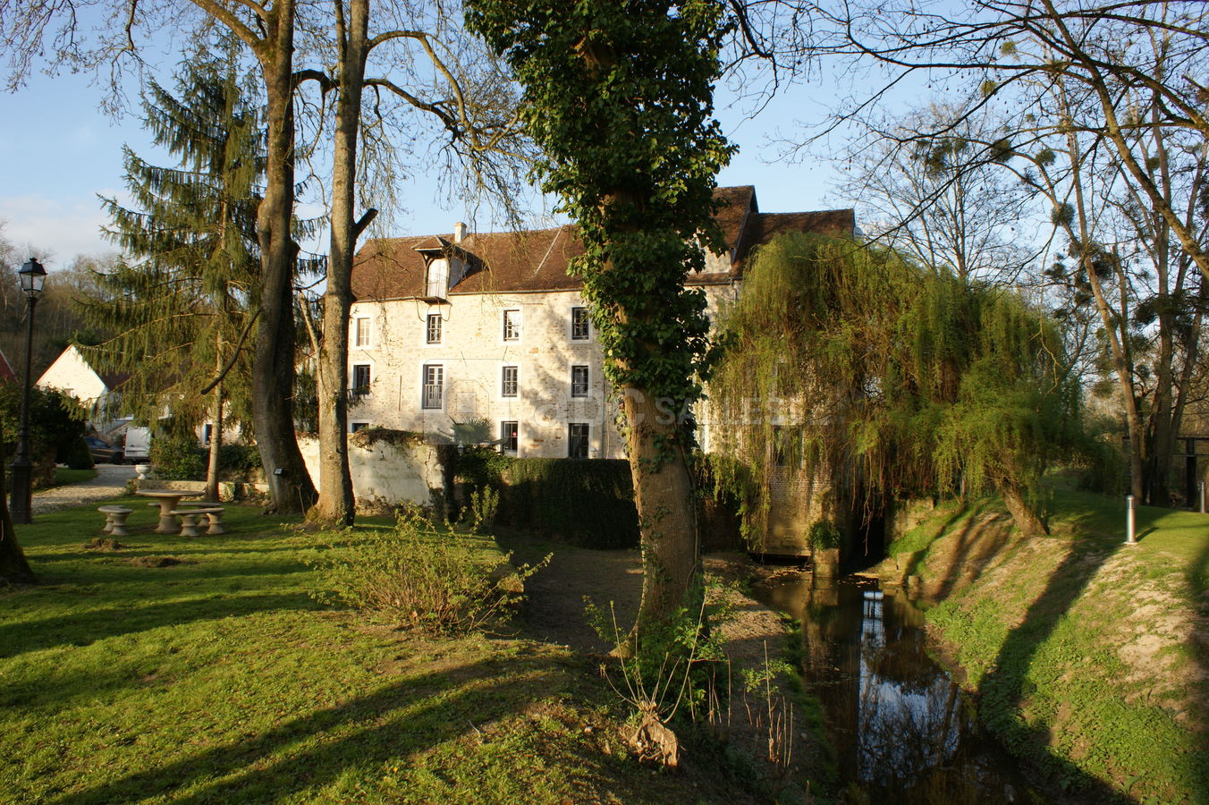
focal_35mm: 27
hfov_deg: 67.4
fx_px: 906
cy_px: 402
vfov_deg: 47.9
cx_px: 604
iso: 100
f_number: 8
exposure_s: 1/80
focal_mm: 18
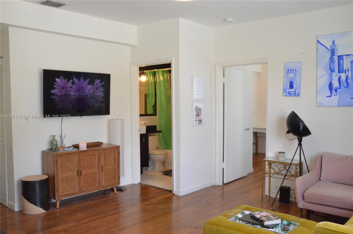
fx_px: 323
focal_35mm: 33
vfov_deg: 39.8
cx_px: 176
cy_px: 117
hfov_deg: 57.3
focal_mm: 22
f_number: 22
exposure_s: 1/50
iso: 6400
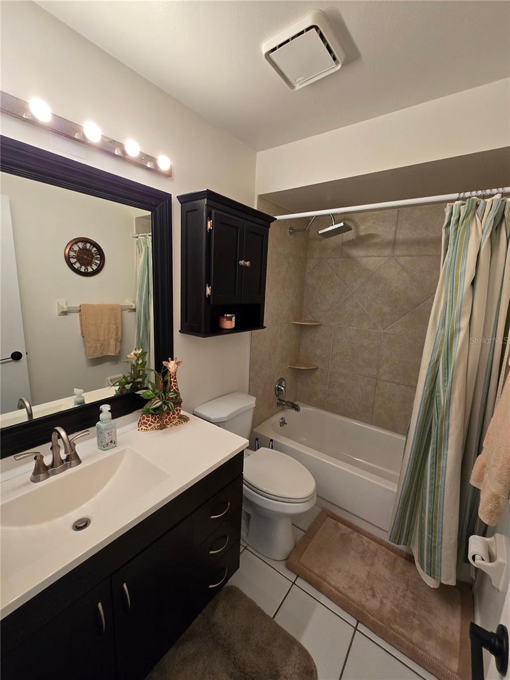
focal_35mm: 13
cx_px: 255
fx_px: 255
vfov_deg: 106.2
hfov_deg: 89.9
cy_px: 340
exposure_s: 1/56
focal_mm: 2.2
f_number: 2.2
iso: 160
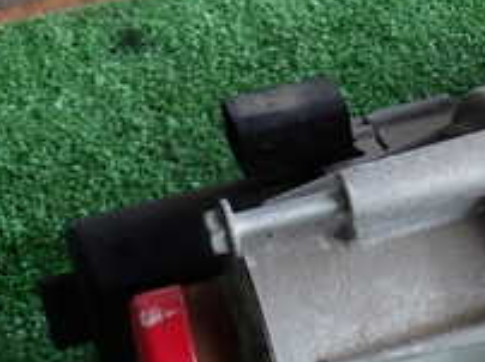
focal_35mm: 113
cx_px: 651
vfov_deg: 13.1
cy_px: 201
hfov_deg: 16.4
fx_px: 1581
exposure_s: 1/80
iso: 100
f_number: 3.5
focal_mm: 6.83
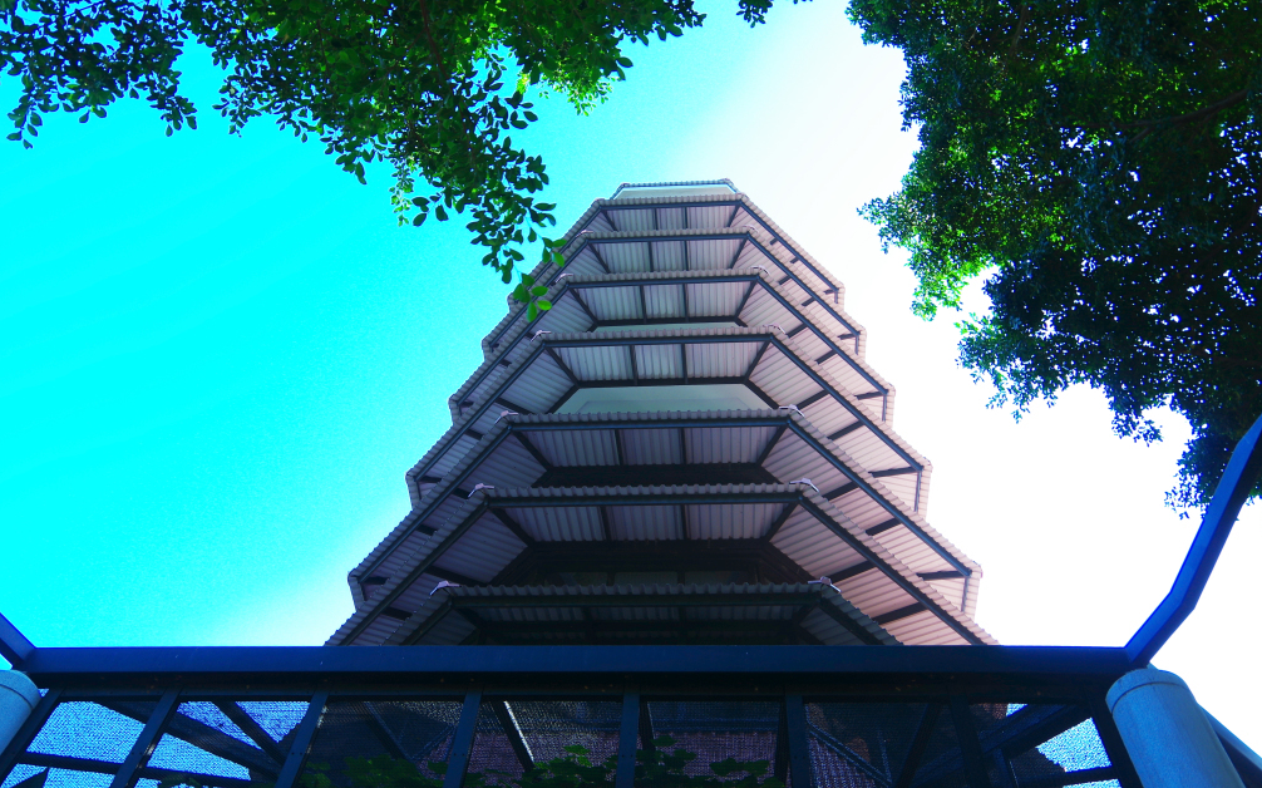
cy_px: 425
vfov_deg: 44.5
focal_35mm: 28
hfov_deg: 66.5
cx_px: 637
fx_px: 963
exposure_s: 1/100
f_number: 5.6
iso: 100
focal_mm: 18
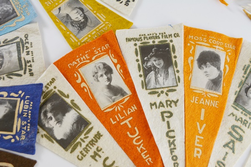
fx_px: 230
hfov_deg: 57.2
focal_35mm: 33
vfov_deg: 40.0
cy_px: 84
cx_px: 126
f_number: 5.6
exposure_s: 1/125
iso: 220
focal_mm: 22
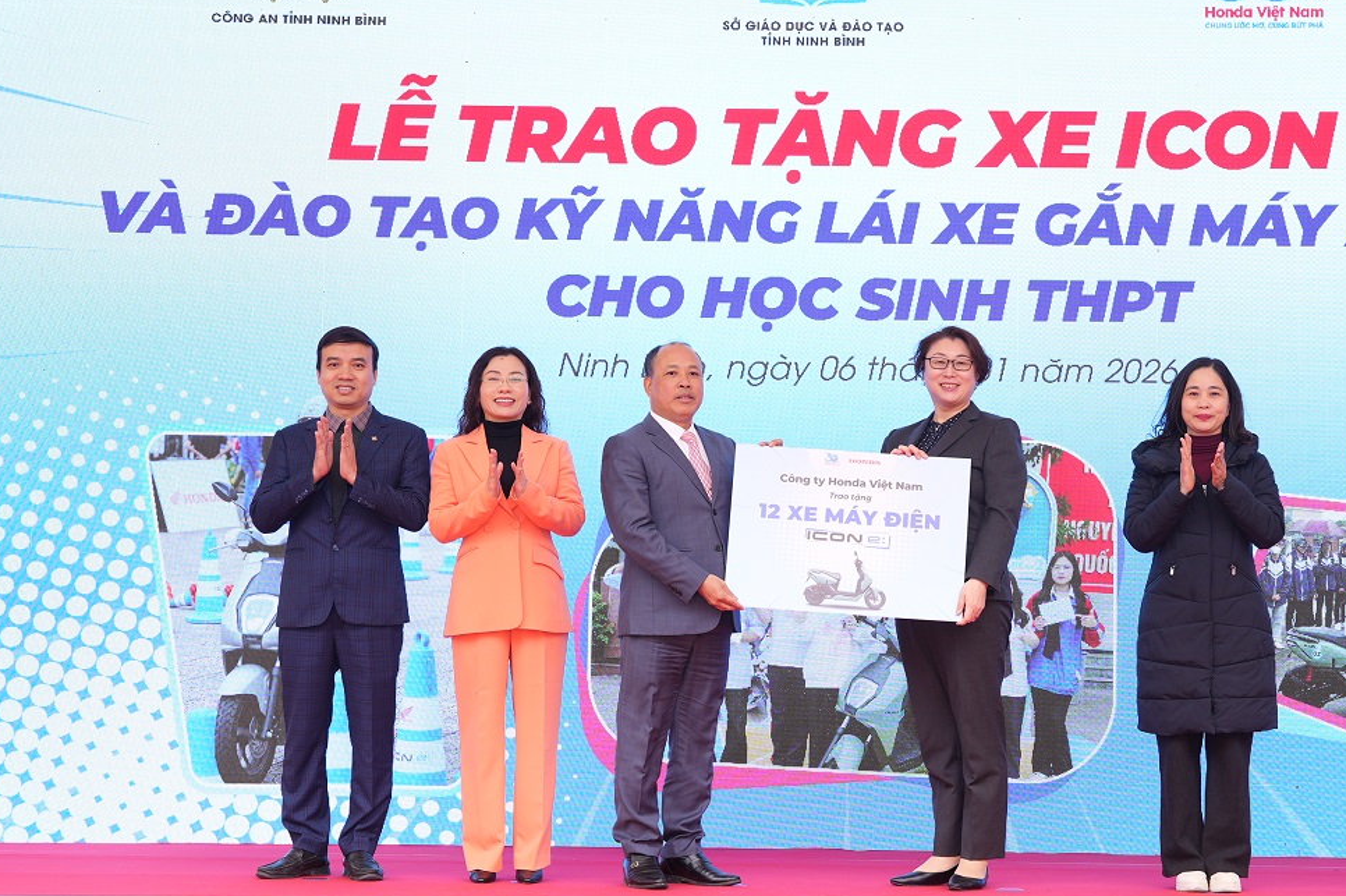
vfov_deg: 16.6
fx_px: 3068
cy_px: 433
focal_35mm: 82
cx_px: 851
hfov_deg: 24.7
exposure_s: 1/250
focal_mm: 52.7
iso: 320
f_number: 4
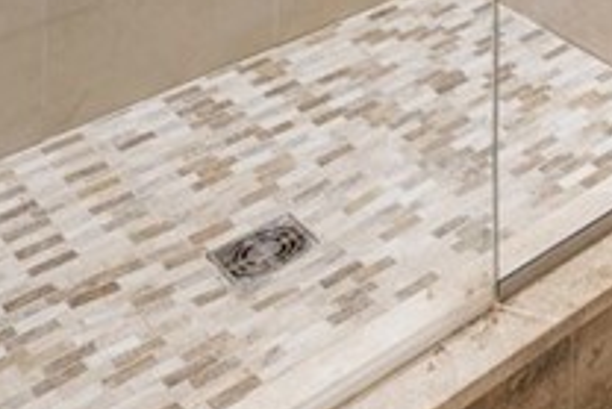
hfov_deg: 20.8
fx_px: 1242
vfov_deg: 12.9
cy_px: -647
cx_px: 1050
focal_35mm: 73
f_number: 8
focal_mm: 14
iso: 400
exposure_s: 1/1.67
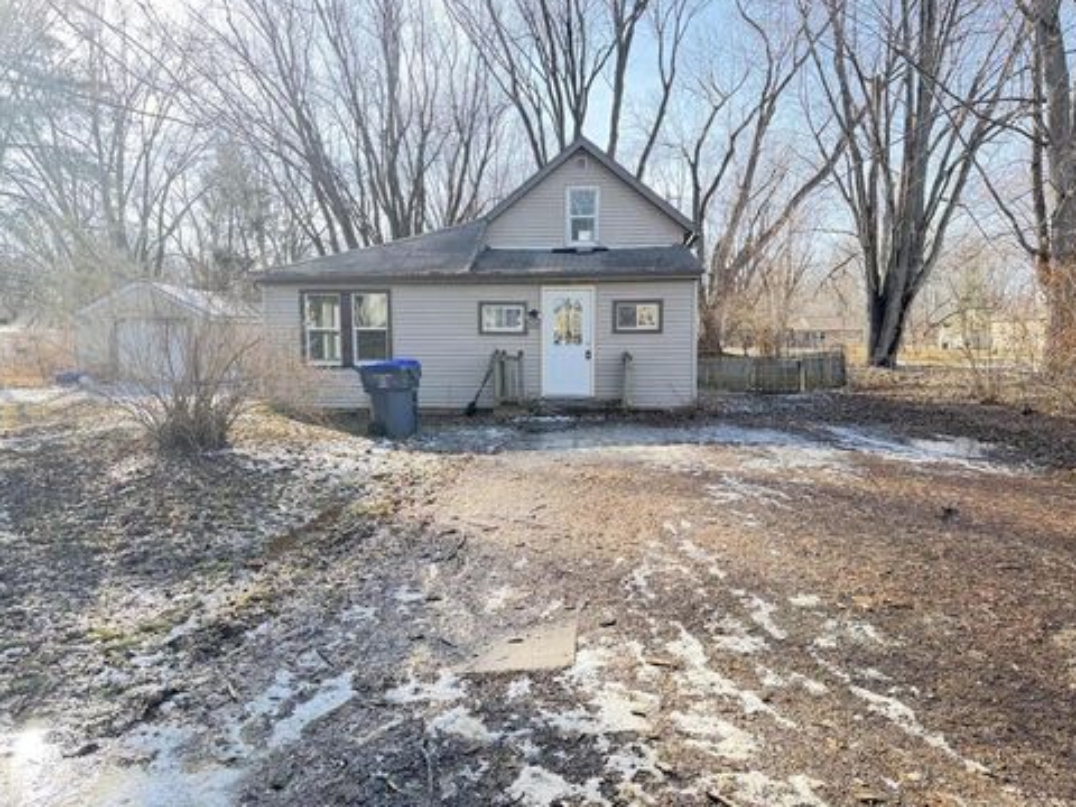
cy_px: 405
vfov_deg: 54.9
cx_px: 551
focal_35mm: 25
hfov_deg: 69.4
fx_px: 777
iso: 100
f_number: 1.78
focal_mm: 6.76
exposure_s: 1/383
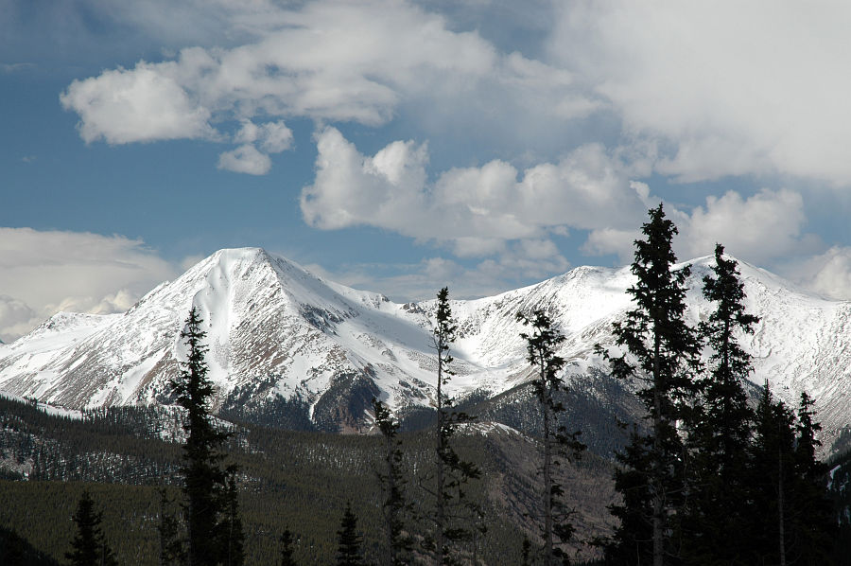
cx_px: 426
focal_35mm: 105
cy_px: 283
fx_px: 2479
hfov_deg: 19.5
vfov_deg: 13.0
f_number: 9
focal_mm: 70
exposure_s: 1/160
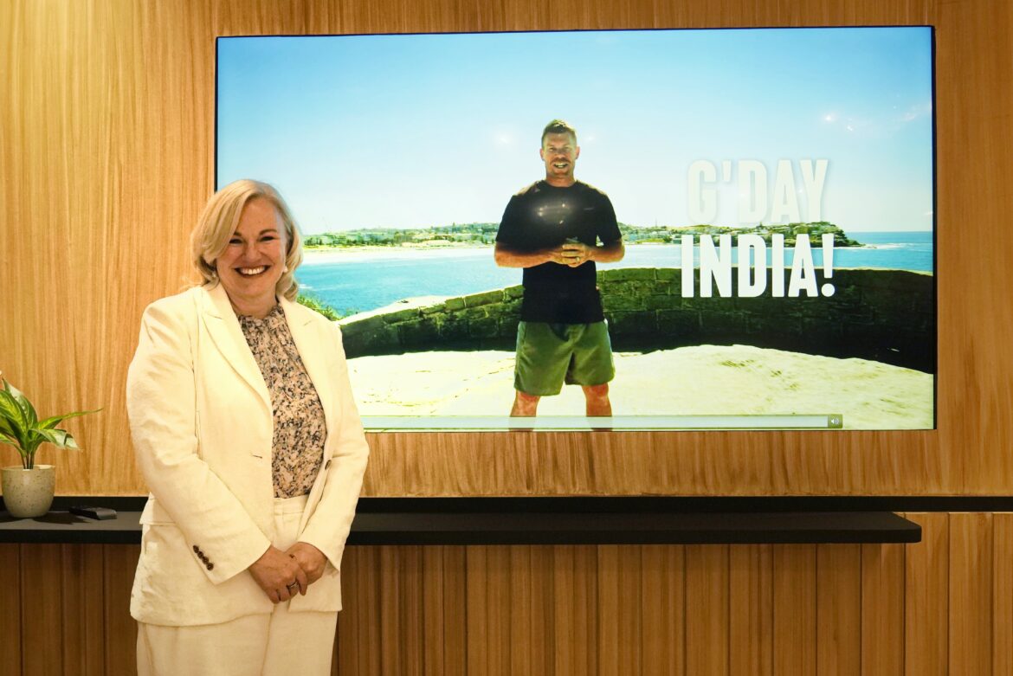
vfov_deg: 31.2
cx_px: 506
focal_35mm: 43
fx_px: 1210
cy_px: 338
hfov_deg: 45.4
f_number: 4.5
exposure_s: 1/200
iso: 1600
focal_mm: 29
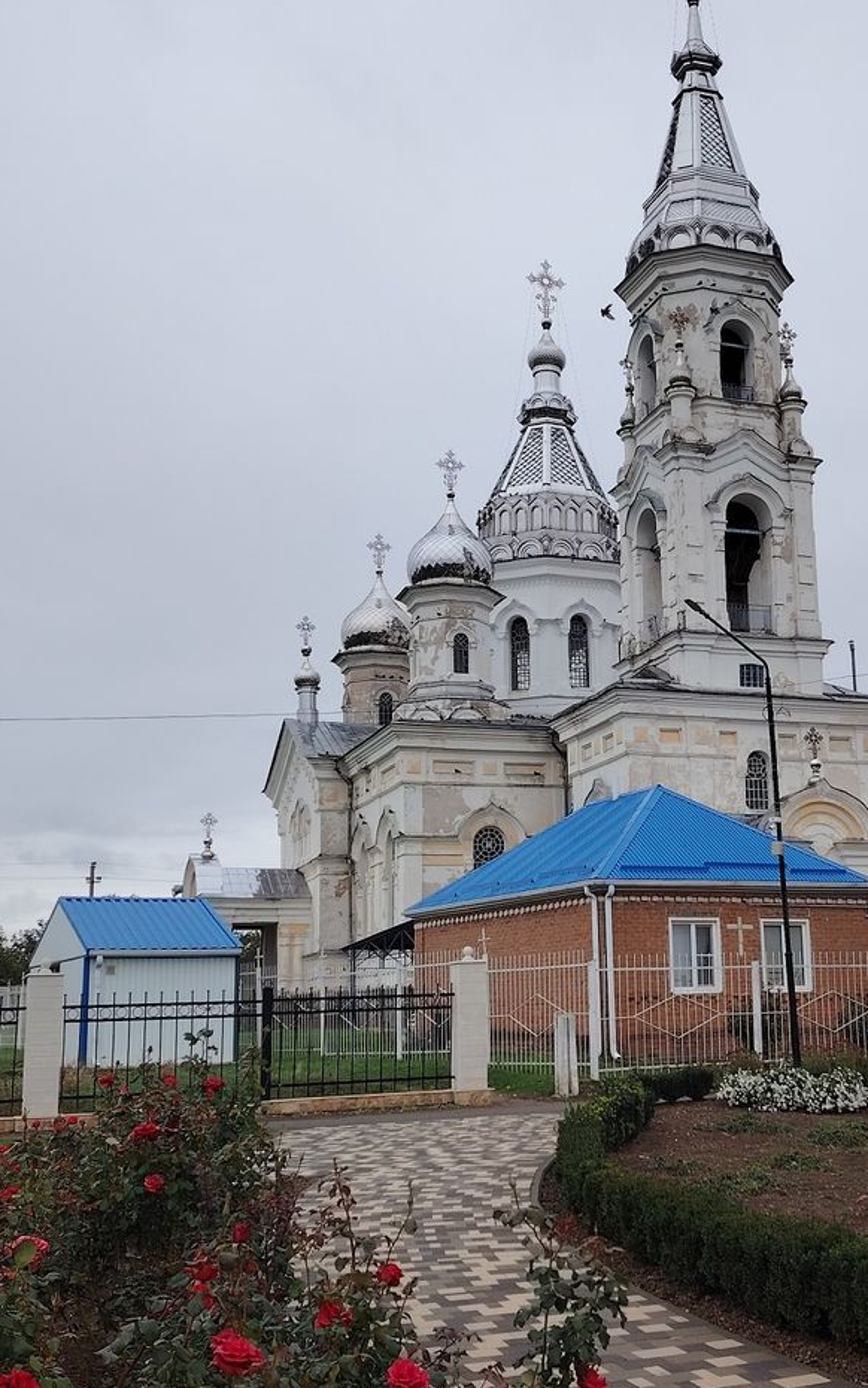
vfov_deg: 48.2
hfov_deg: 30.9
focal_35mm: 41
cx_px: 620
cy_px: 713
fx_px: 1552
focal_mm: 5.25
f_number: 1.75
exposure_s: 1/900
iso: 309
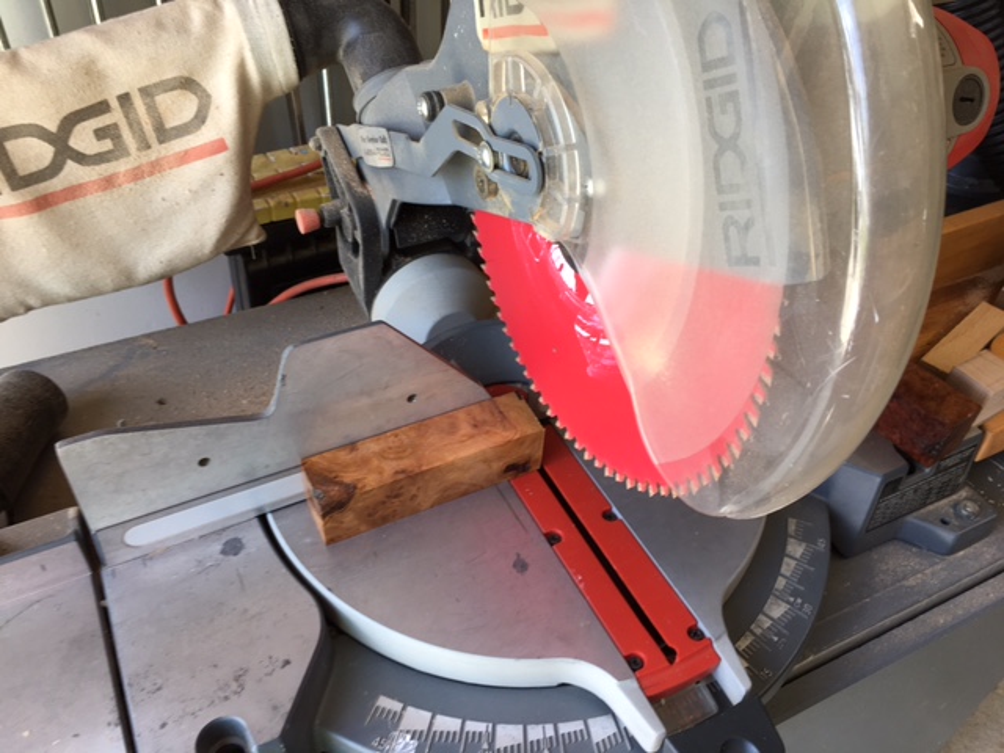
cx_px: 502
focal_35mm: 29
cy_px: 376
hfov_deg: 61.7
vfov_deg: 48.2
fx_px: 841
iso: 25
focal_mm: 4.15
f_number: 2.2
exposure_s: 1/60
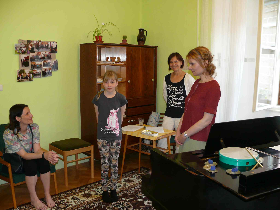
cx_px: 140
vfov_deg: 40.7
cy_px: 105
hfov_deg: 52.6
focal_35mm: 35
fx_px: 283
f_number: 2.8
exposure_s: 1/30
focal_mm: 7.4
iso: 200
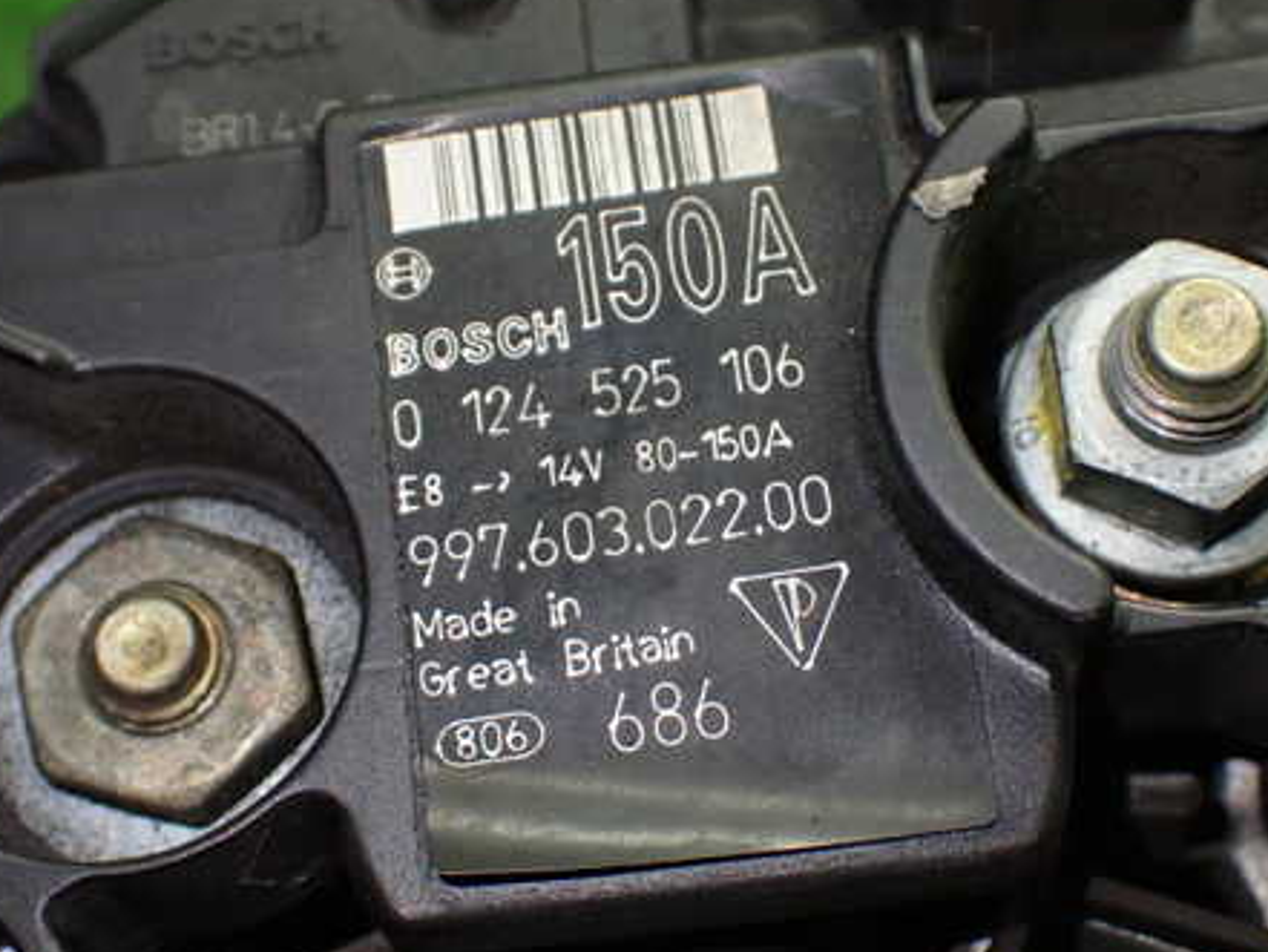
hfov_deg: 28.5
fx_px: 2492
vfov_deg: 21.6
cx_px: 681
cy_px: 512
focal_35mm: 68
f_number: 3.2
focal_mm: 9.01
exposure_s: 1/100
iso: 800
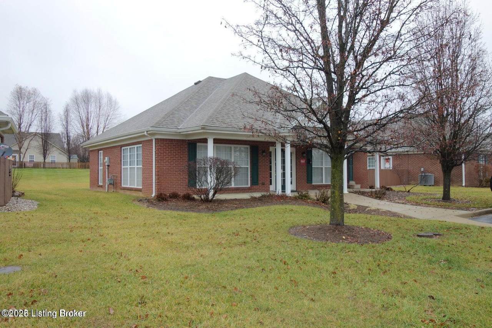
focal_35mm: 28
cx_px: 246
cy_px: 164
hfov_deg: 65.5
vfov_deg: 46.4
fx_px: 383
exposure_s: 1/100
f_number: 2.5
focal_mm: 10.4
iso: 125
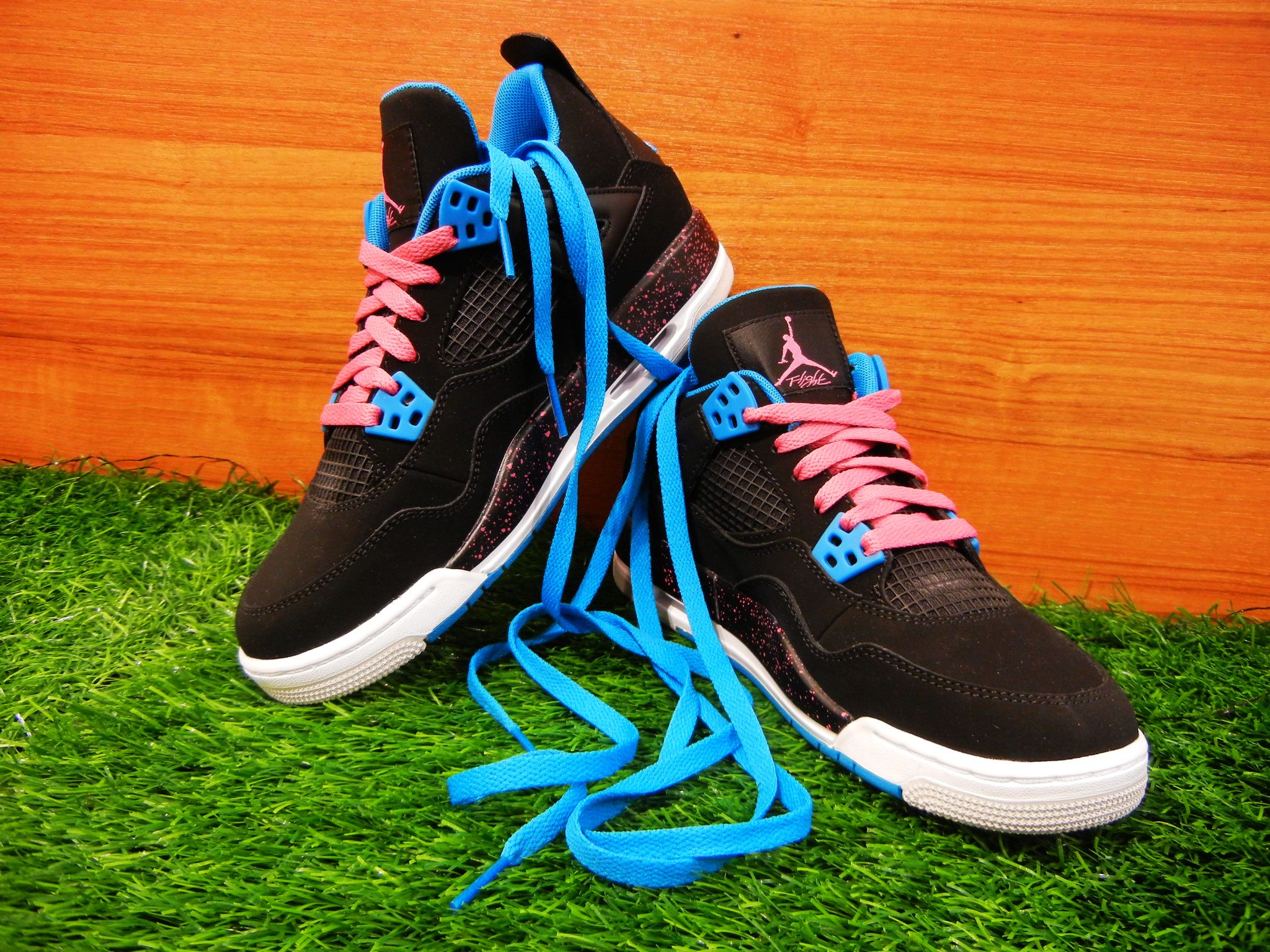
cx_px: 635
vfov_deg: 46.8
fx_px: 1101
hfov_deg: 60.0
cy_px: 476
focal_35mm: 30
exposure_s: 1/21.7
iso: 400
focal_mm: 5.4
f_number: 3.5
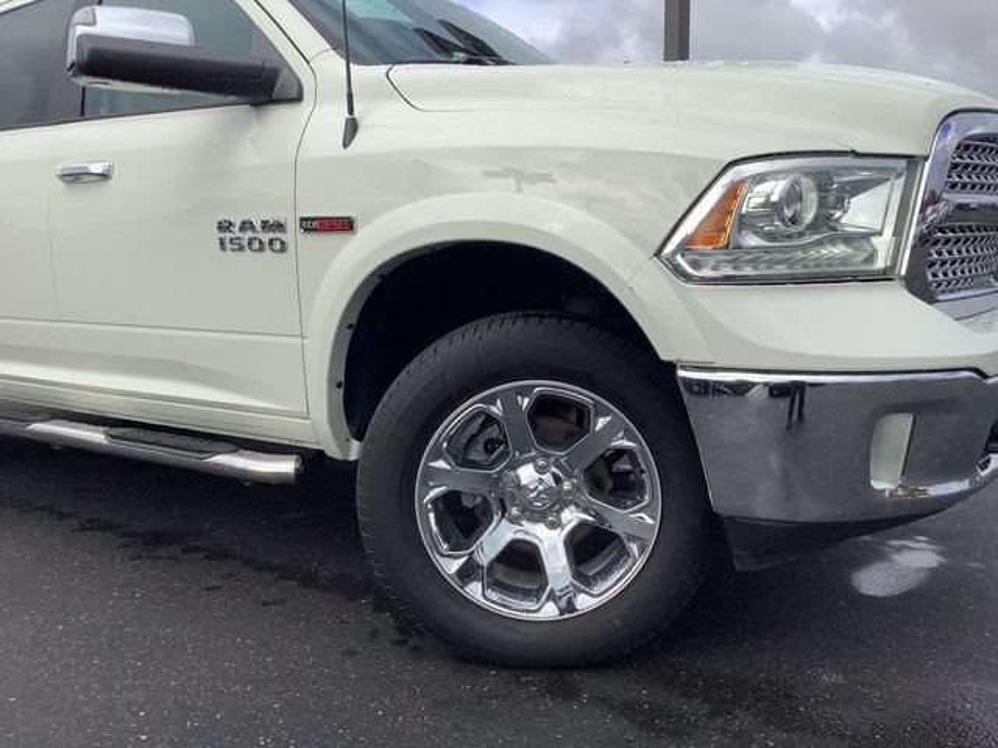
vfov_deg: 45.4
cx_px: 499
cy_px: 374
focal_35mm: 31
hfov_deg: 58.4
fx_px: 894
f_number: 2.4
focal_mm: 3.3
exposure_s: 1/1164
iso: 25
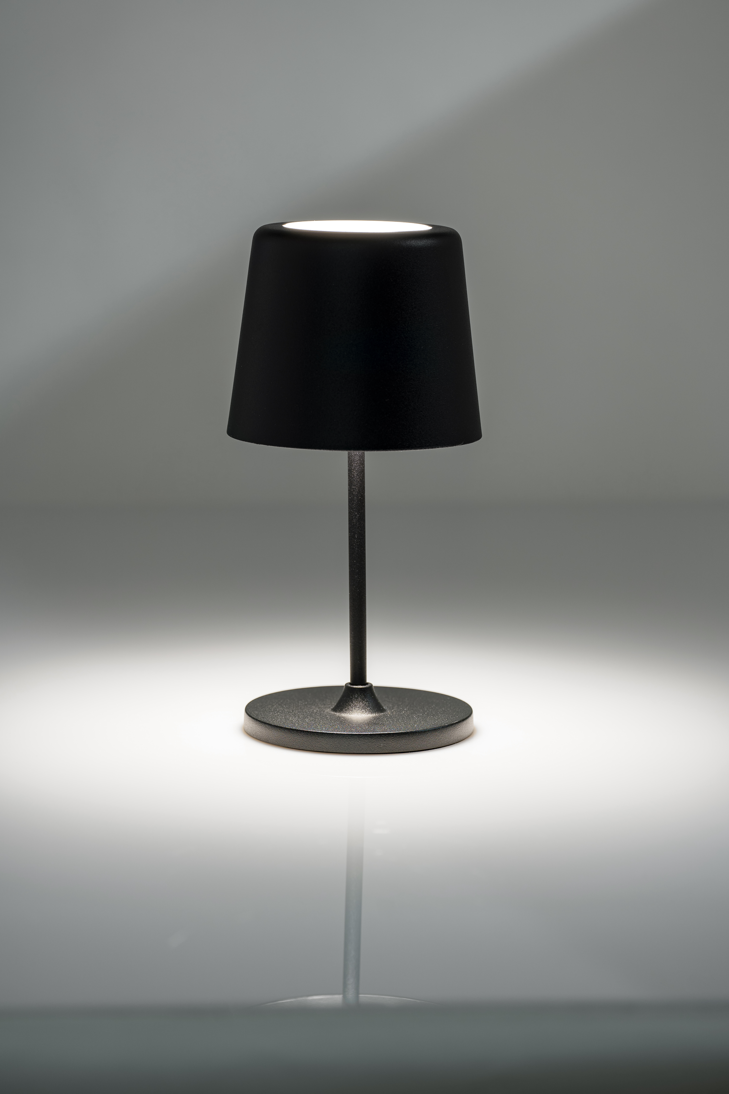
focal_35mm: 105
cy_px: 547
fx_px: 3188
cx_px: 364
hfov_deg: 13.0
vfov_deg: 19.5
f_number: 4.5
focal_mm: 105
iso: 100
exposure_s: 1/4
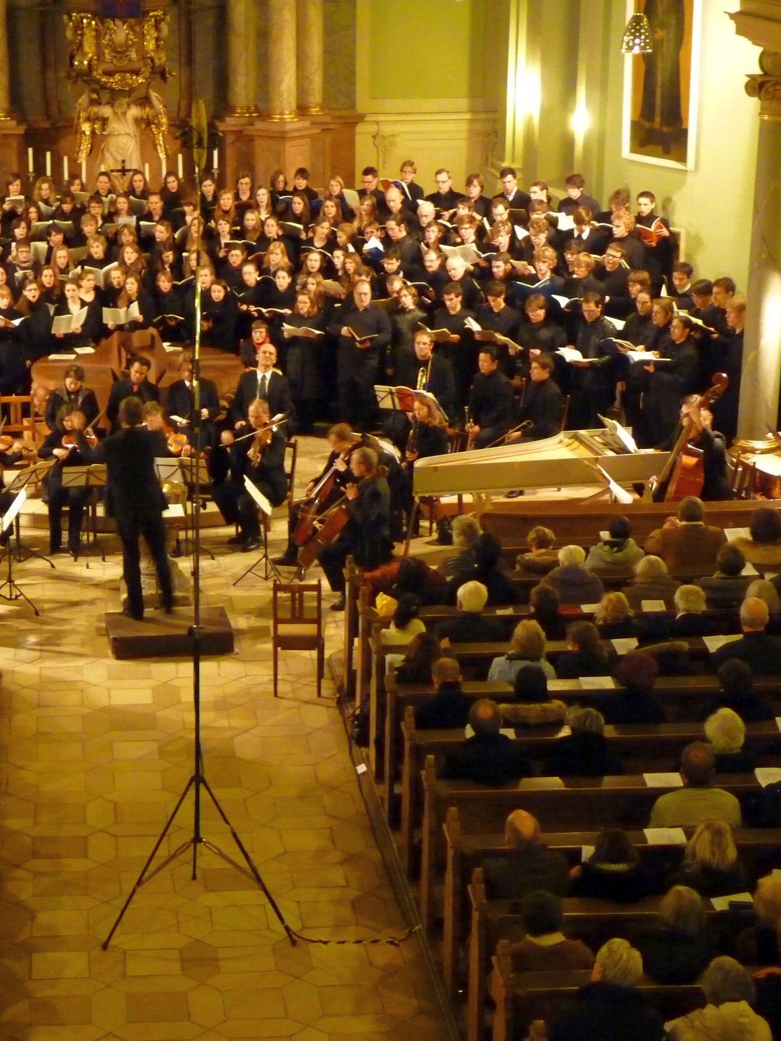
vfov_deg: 26.3
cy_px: 525
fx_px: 2225
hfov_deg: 19.8
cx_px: 222
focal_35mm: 74
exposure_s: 1/8
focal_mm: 9.9
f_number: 3.2
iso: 800
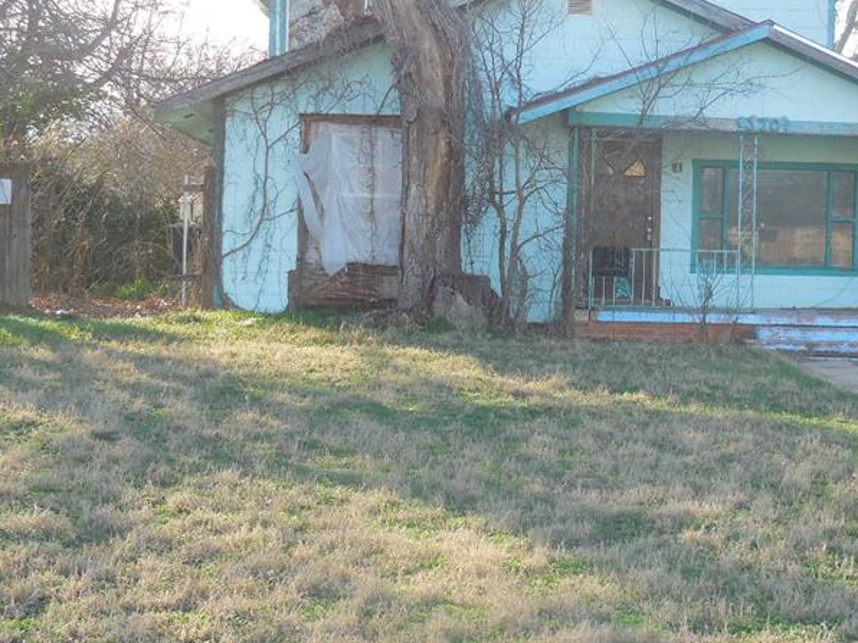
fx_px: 2256
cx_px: 603
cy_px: 355
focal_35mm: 91
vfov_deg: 16.2
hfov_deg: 21.4
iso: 125
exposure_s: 1/160
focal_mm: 9.4
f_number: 4
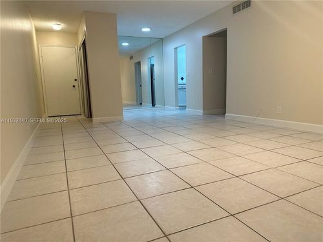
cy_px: 121
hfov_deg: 71.6
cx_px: 162
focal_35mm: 24
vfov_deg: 56.8
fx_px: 224
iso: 200
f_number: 1.78
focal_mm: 6.86
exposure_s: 1/120
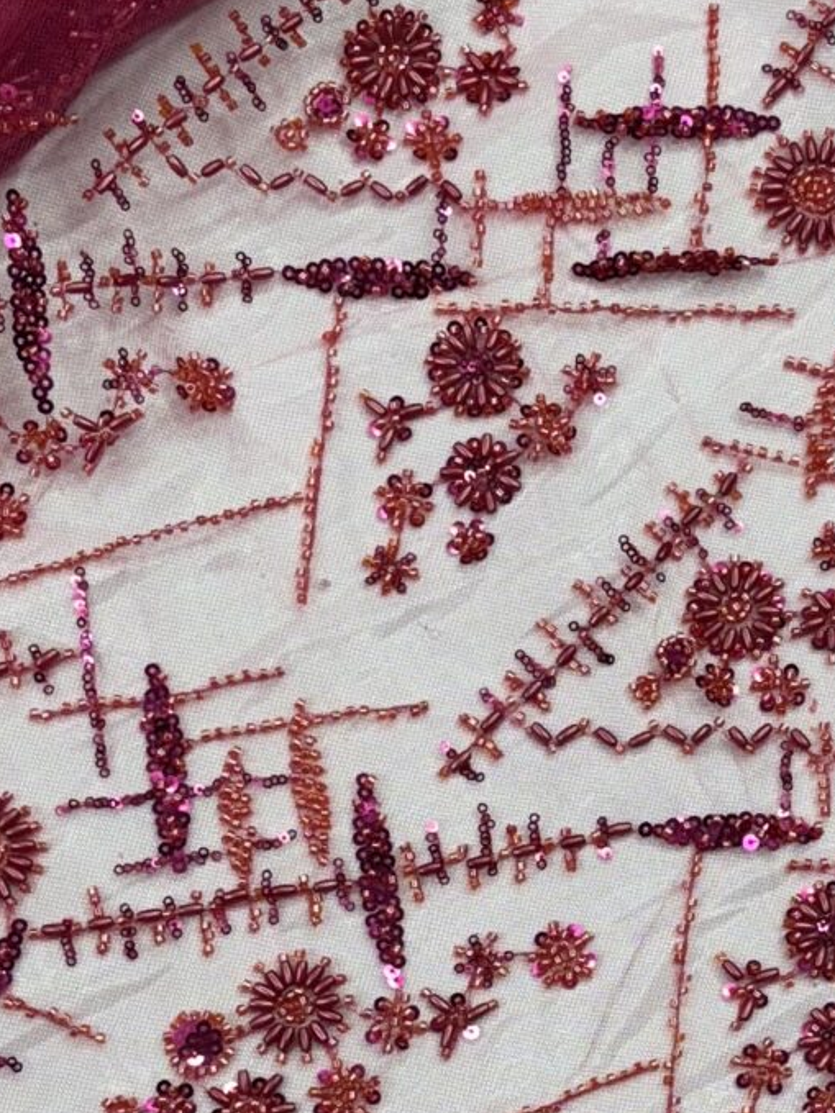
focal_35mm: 98
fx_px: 3153
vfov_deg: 19.8
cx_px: 755
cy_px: 938
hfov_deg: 14.9
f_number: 1.6
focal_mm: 5.96
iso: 50
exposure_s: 1/100
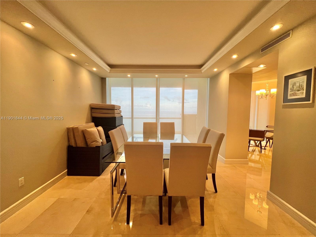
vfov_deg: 89.9
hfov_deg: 106.2
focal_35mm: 13
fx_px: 119
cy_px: 118
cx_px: 158
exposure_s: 1/120
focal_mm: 1.57
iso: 160
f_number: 1.8
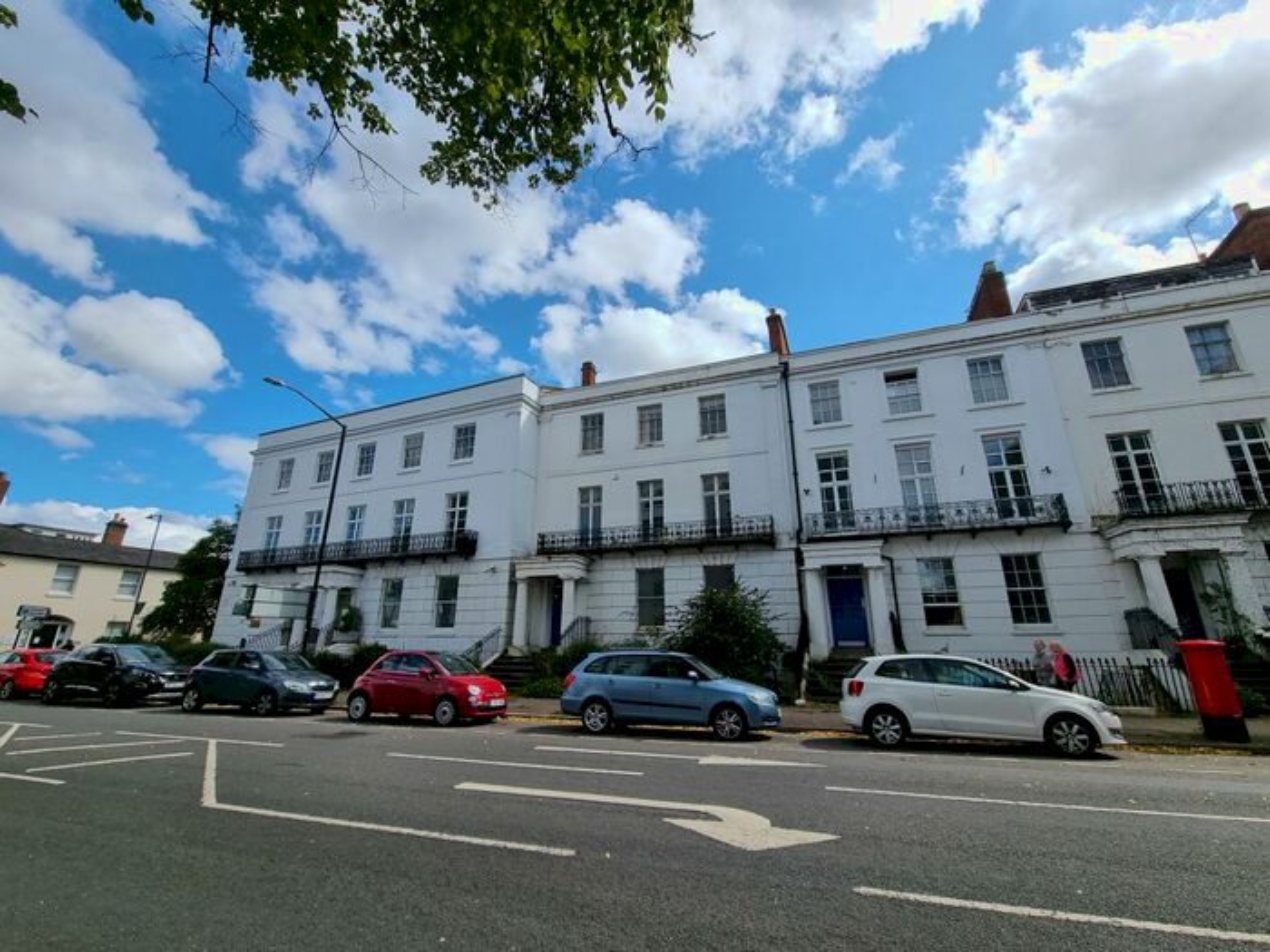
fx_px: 477
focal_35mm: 13
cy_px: 476
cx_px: 635
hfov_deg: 106.2
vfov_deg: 89.9
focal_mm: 2.2
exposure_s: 1/2680
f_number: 2.2
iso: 50
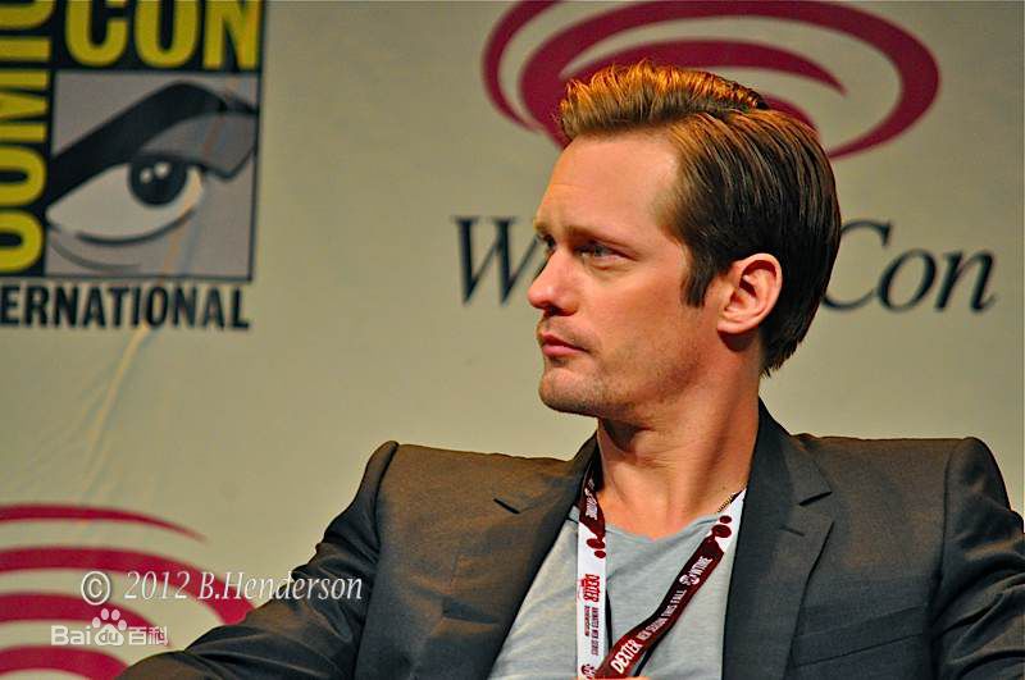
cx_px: 512
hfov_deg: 4.6
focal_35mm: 450
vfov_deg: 3.0
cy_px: 340
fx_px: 12794
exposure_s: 1/50
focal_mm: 300
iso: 1600
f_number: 5.6
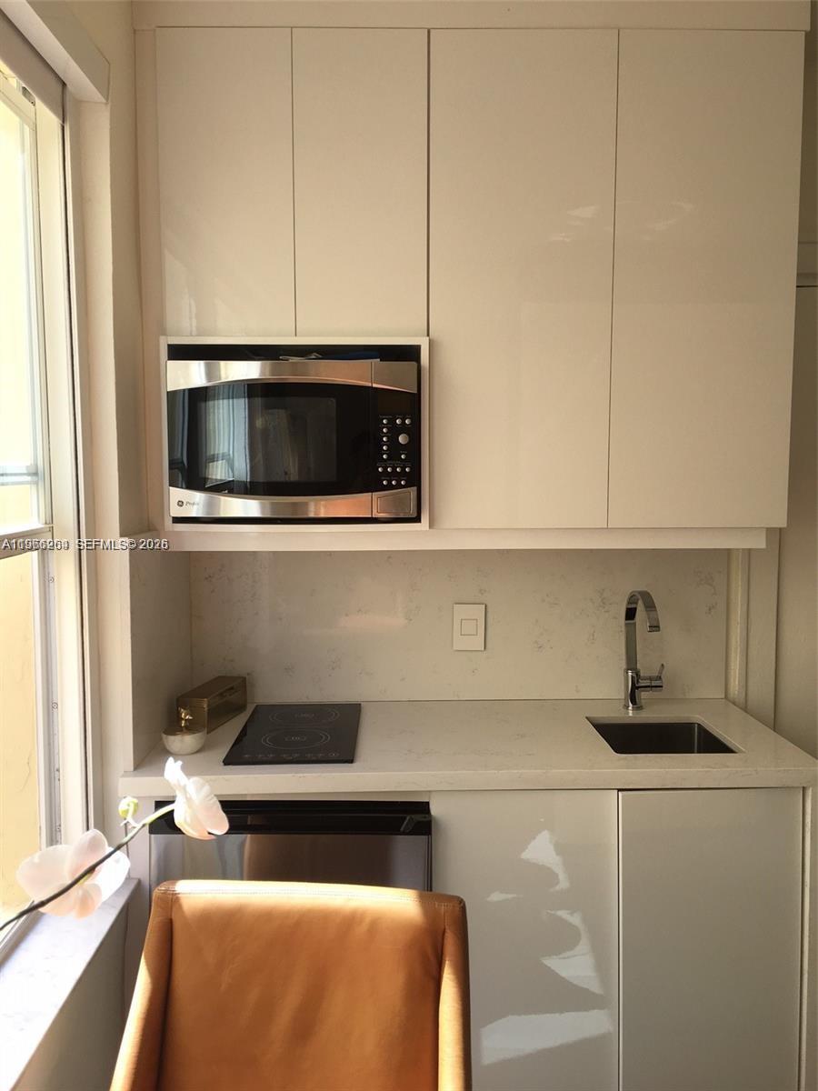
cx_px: 409
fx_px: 914
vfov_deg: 61.7
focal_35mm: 29
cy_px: 546
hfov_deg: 48.2
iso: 25
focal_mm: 4.15
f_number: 2.2
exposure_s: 1/210
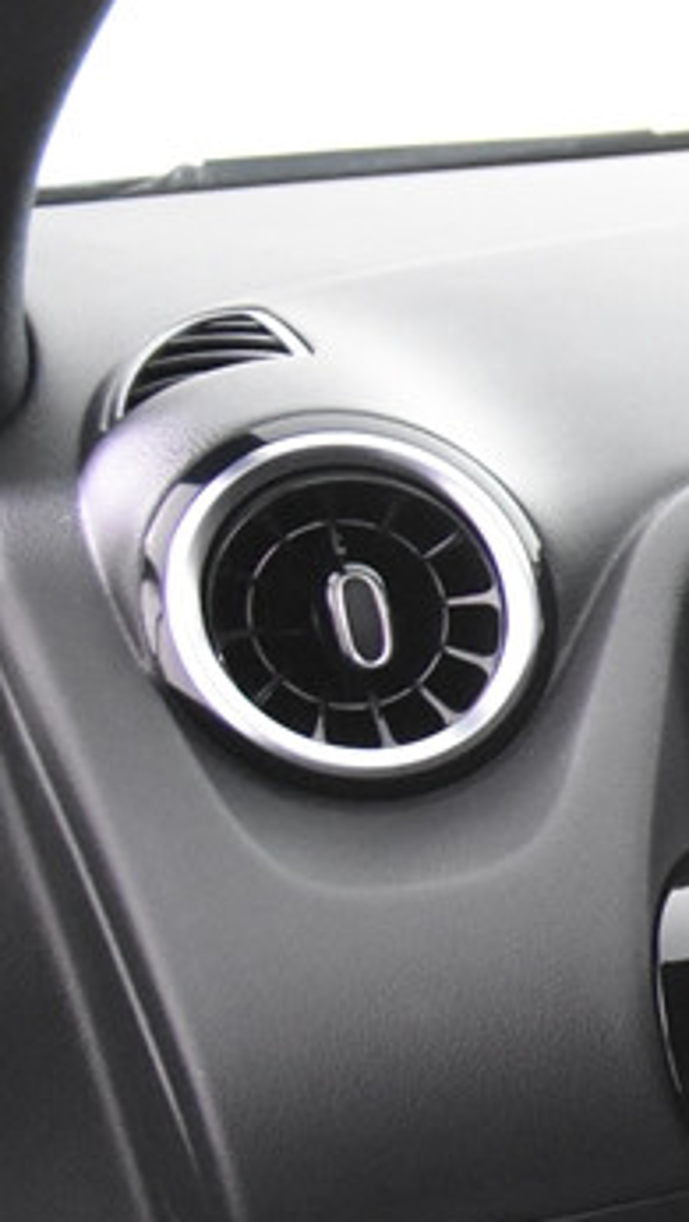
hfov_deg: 10.6
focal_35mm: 93
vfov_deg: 22.3
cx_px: 1806
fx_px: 3016
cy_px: 1146
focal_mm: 20
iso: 5000
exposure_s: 1/30
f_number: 2.8
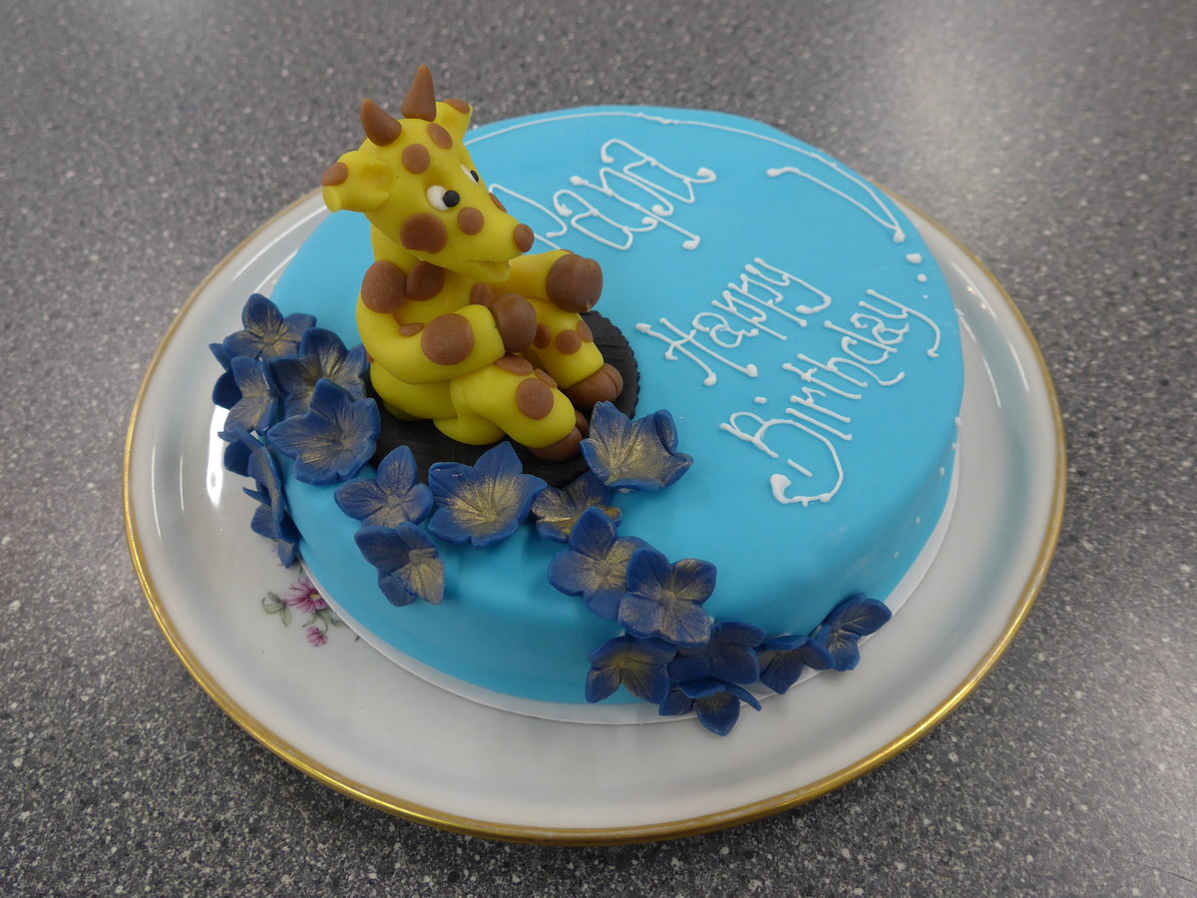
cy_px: 449
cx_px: 598
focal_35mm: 29
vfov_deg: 48.2
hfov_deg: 61.7
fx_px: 1003
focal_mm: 6
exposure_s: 1/60
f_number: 2
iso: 200
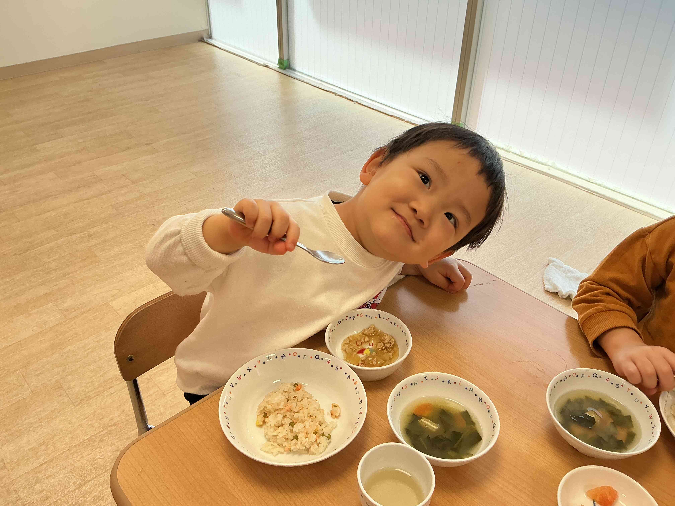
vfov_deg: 48.2
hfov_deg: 61.7
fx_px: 565
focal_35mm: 29
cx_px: 338
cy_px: 253
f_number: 1.8
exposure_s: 1/331
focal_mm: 3
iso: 25
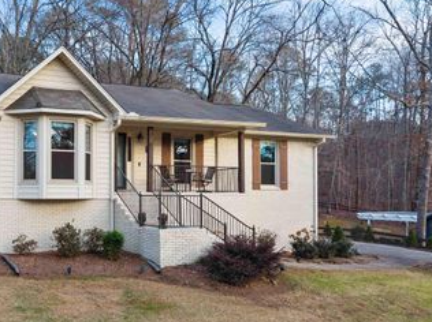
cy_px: 171
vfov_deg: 37.6
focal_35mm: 38
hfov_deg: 46.8
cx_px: 96
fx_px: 474
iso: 240
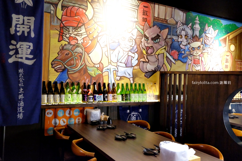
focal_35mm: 31
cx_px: 121
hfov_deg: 60.3
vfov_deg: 42.3
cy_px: 80
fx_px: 208
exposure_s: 1/30
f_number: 4.5
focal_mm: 20.8
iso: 5000
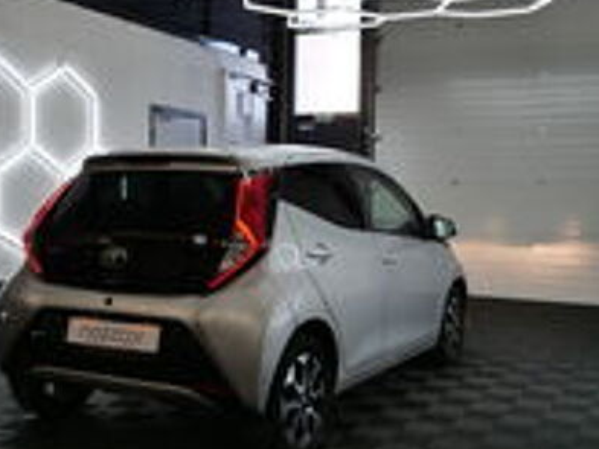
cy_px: 254
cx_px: 273
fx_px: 762
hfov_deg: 42.9
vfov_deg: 32.8
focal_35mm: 44
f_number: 3.5
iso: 200
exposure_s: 1/160
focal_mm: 18
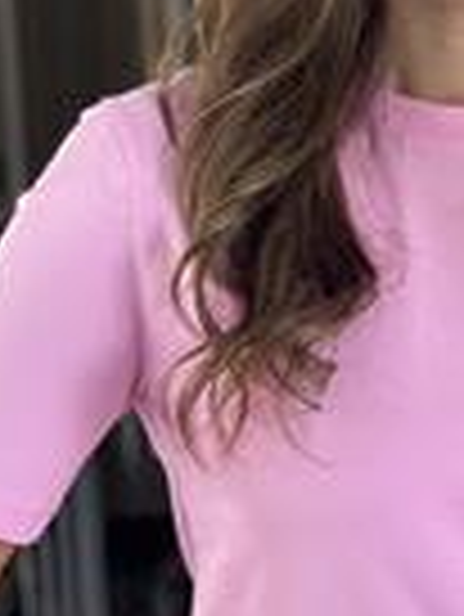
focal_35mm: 177
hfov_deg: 8.4
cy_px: 472
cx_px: 473
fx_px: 3158
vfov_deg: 11.1
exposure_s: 1/93
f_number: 1.78
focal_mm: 6.86
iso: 125
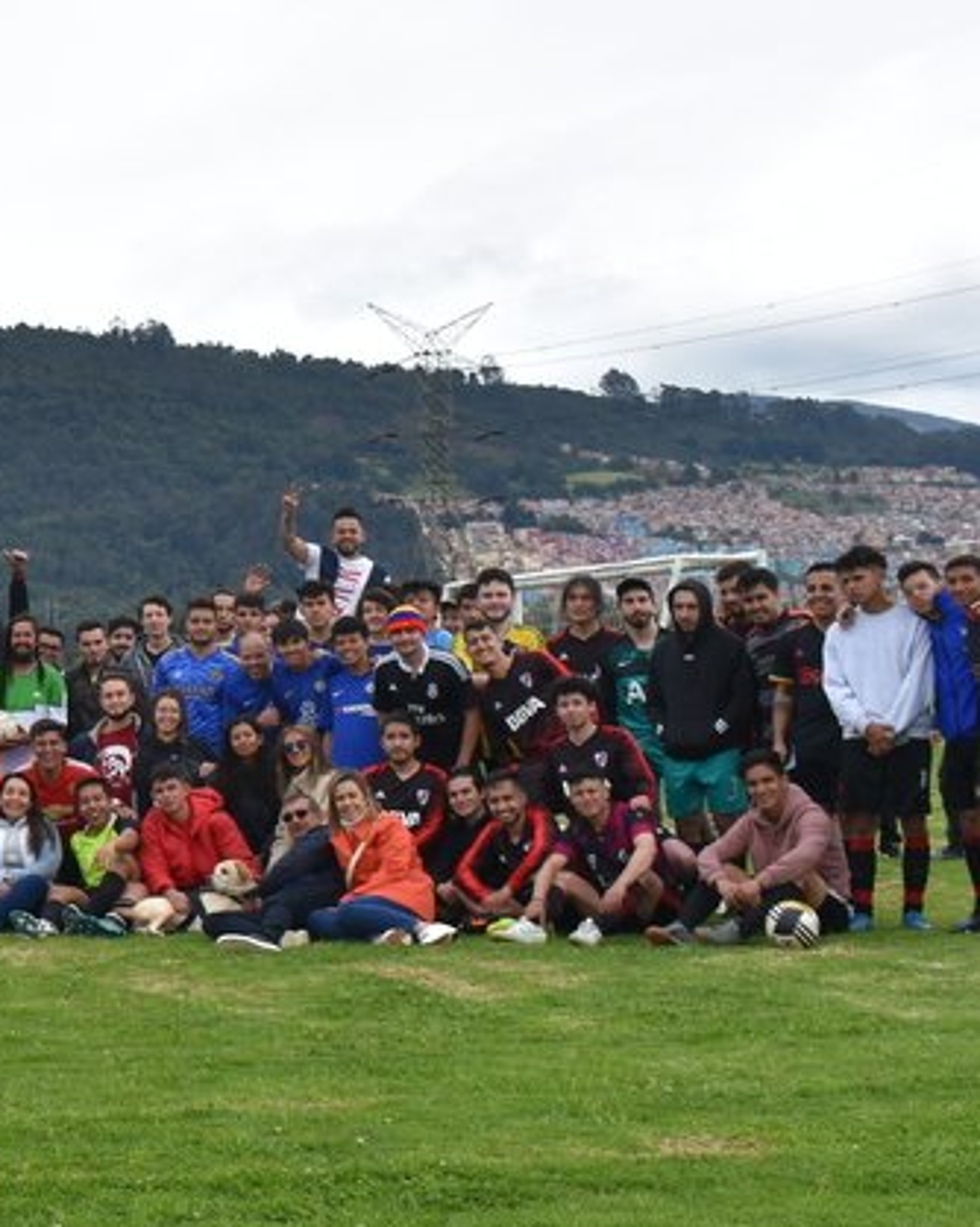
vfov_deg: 21.5
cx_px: -537
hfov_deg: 15.7
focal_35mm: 89
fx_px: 3229
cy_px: 537
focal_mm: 22
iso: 180
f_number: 8
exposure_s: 1/500
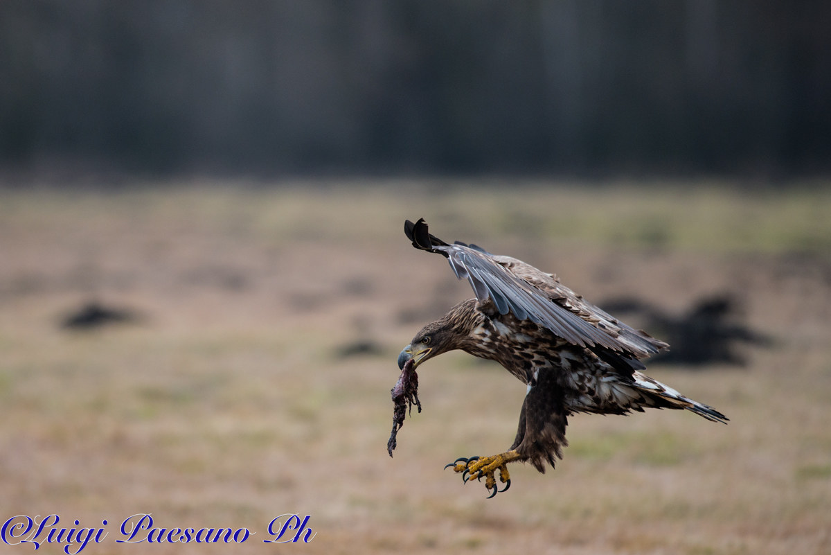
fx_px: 11545
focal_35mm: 500
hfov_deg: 4.1
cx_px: 416
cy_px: 278
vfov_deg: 2.8
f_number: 4.5
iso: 800
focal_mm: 500
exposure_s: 1/1000
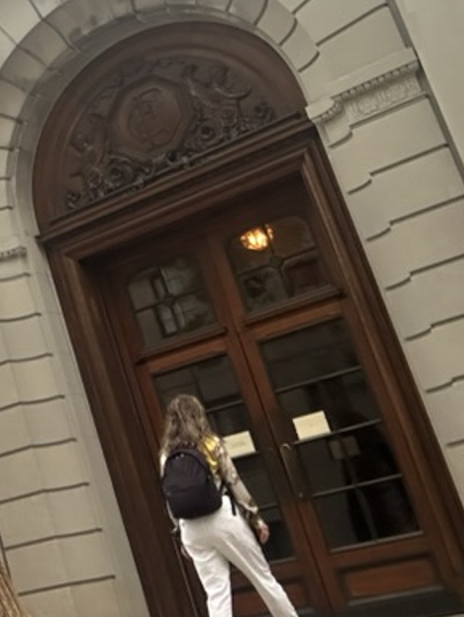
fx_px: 1089
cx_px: -202
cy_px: 216
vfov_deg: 31.5
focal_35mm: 61
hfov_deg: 20.9
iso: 80
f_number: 1.9
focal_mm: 2.69
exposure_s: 1/118
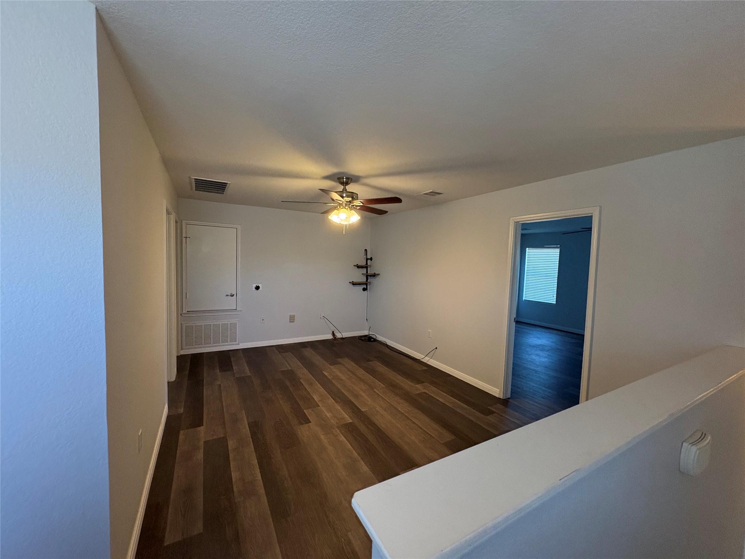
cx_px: 372
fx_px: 301
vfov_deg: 85.7
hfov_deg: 102.1
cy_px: 280
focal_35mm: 14
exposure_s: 1/120
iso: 400
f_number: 2.2
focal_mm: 2.22
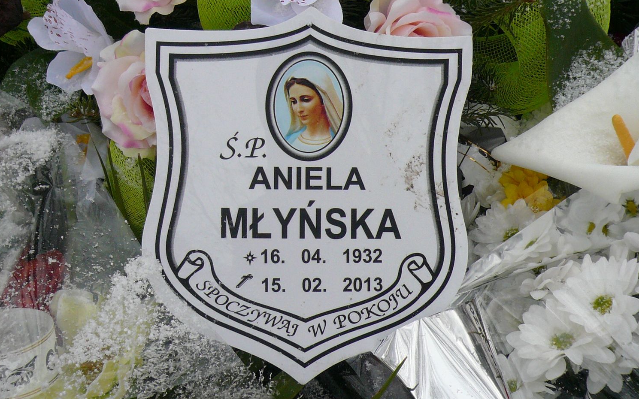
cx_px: 318
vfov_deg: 27.4
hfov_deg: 42.7
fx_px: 818
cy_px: 190
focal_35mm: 47
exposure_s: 1/640
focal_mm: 4.7
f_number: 2.8
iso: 100
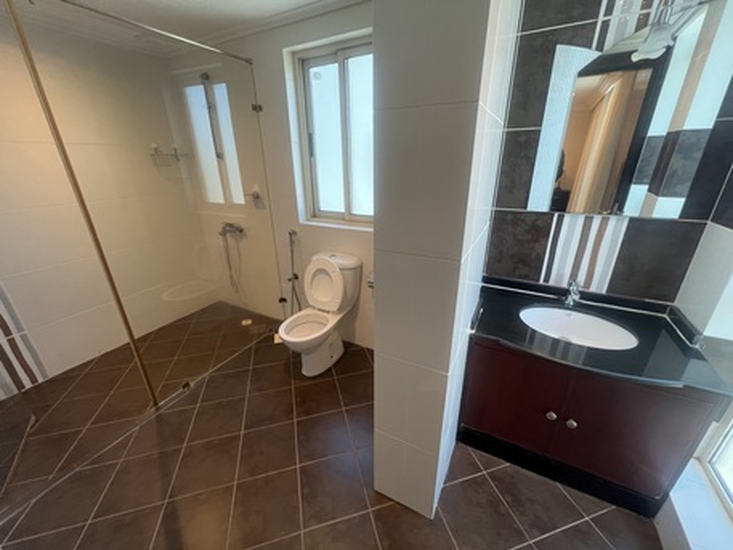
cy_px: 275
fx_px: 275
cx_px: 366
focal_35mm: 13
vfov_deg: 89.9
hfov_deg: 106.2
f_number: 1.8
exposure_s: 1/100
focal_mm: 1.57
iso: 160
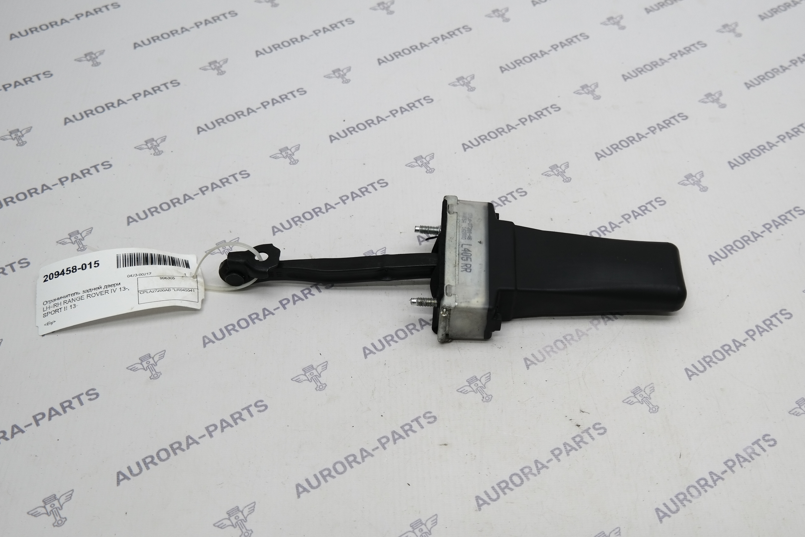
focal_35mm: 39
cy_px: 269
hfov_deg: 49.4
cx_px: 459
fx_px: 872
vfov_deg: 34.2
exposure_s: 1/80
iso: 100
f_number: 4
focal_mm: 22
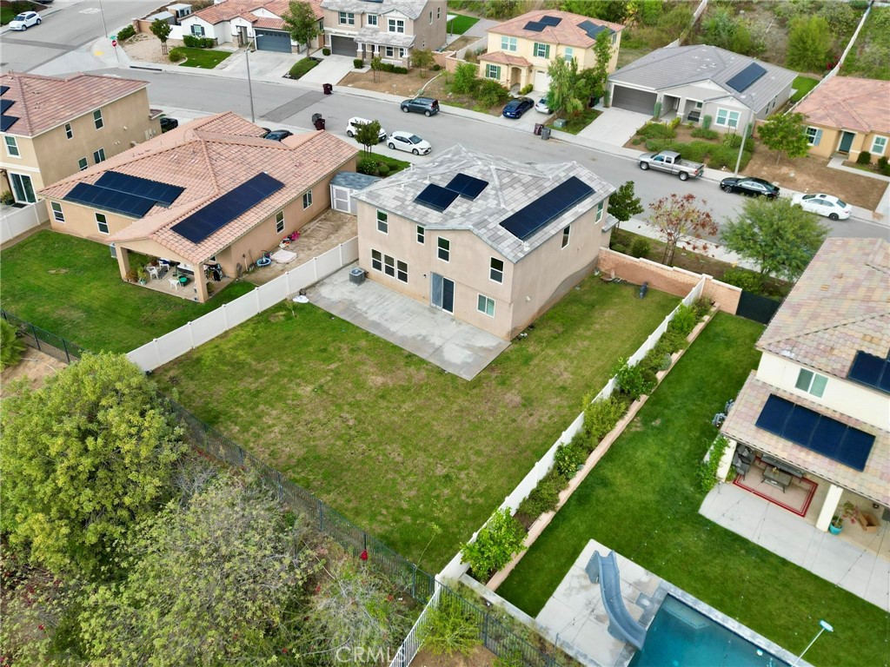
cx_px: 445
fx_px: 617
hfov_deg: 71.6
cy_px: 334
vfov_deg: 56.8
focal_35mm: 24
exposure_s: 1/1250
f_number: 1.7
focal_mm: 6.72
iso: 120
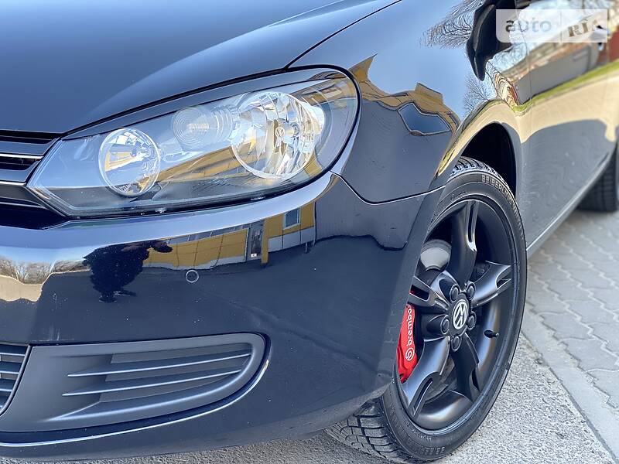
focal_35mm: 52
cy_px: 232
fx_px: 930
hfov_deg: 36.8
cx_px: 310
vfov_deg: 28.0
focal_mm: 6
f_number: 2
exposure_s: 1/122
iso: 50
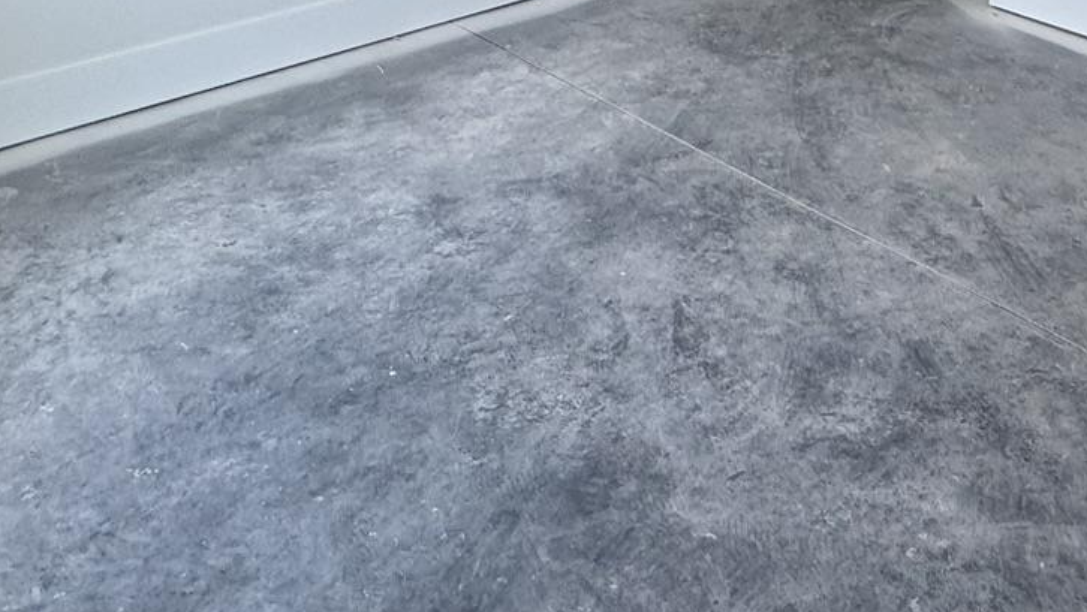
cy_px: -328
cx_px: 761
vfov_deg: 22.4
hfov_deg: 46.3
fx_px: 1240
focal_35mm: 43
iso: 50
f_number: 2.2
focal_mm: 2.22
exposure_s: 1/99
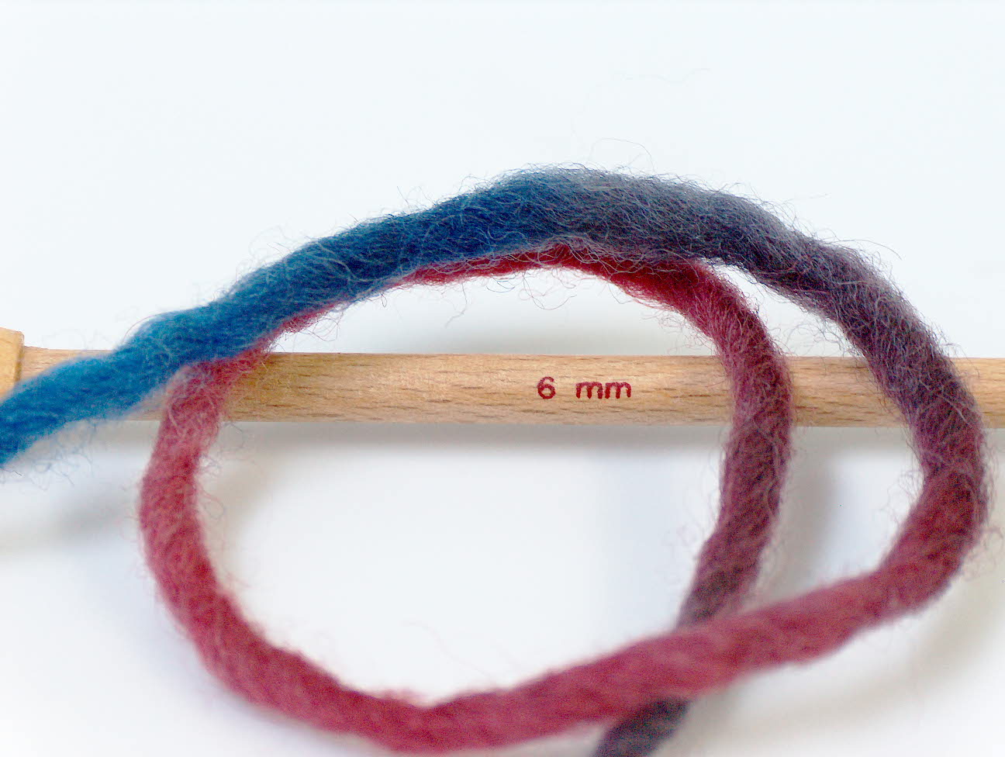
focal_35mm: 116
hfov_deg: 16.9
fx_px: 3373
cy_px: 378
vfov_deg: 12.8
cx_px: 502
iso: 200
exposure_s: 1/22.5
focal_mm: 23.76
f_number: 3
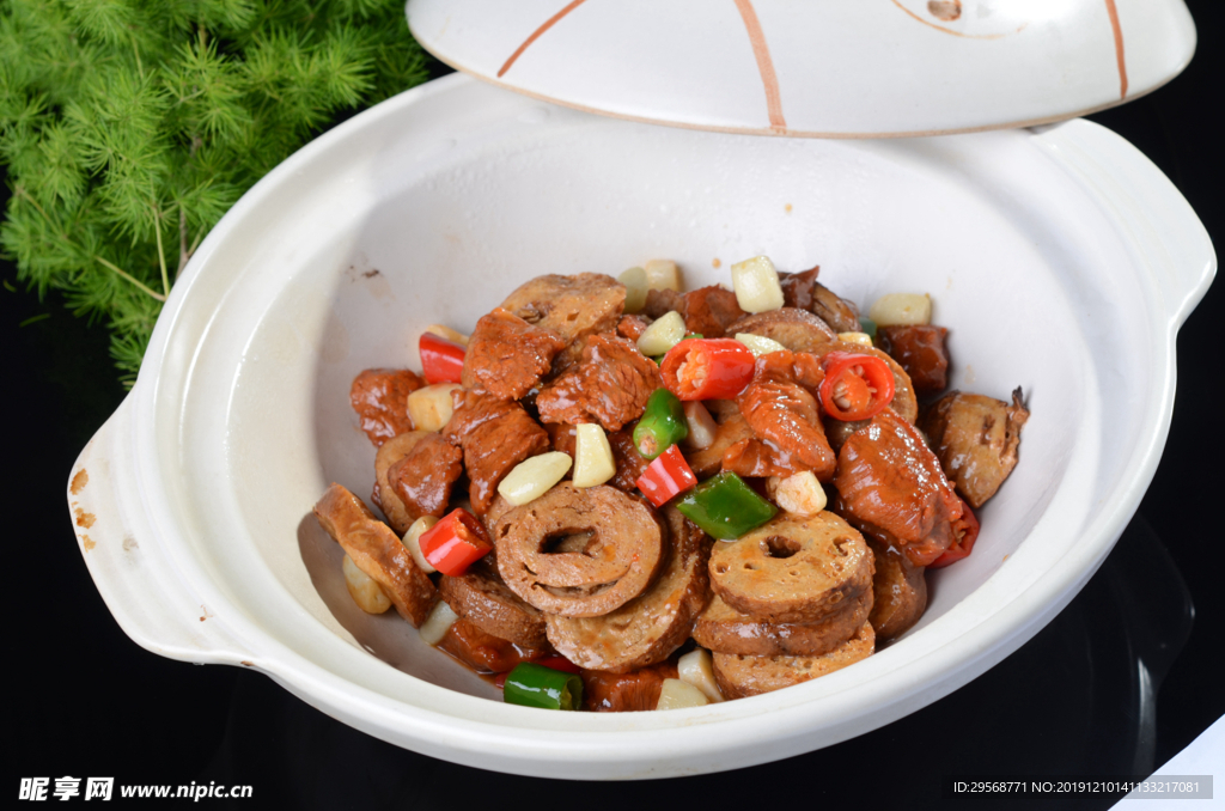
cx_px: 612
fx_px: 3056
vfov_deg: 15.1
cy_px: 406
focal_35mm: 90
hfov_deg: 22.7
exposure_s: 1/125
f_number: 8
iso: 100
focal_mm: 60
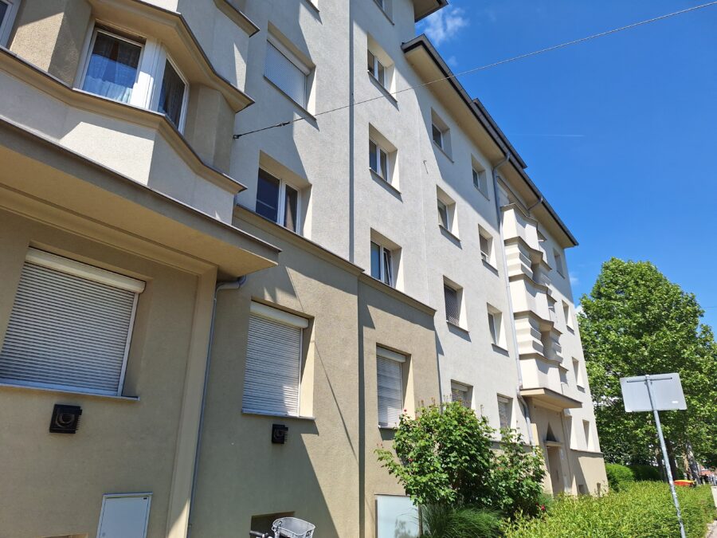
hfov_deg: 73.9
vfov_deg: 58.9
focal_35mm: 23
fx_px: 476
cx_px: 358
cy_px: 269
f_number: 1.8
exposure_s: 1/2119
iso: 40
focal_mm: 5.54
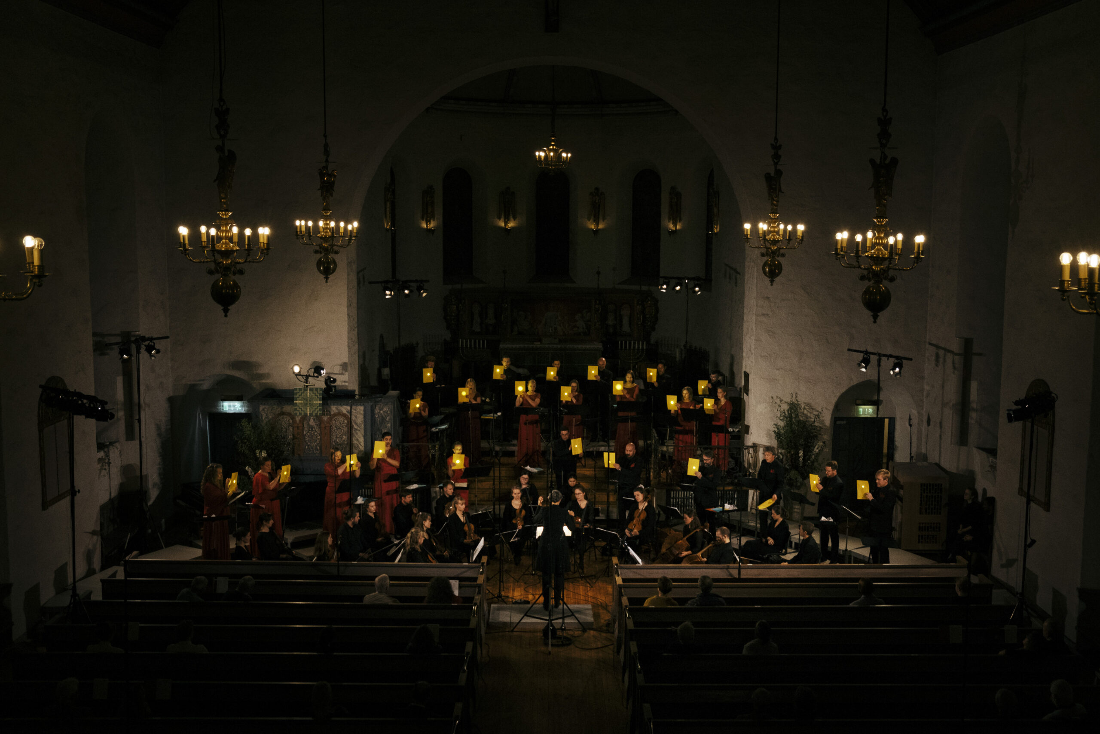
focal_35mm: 36
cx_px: 550
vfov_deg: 36.9
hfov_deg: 53.1
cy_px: 367
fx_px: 1100
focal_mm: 24.3
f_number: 3.6
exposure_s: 1/50
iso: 1600
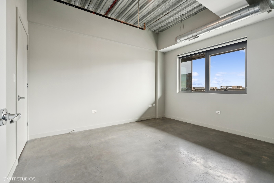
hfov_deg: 96.7
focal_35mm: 16
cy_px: 92
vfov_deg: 73.7
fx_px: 122
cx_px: 137
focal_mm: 16
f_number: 8
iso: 320
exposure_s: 1/30
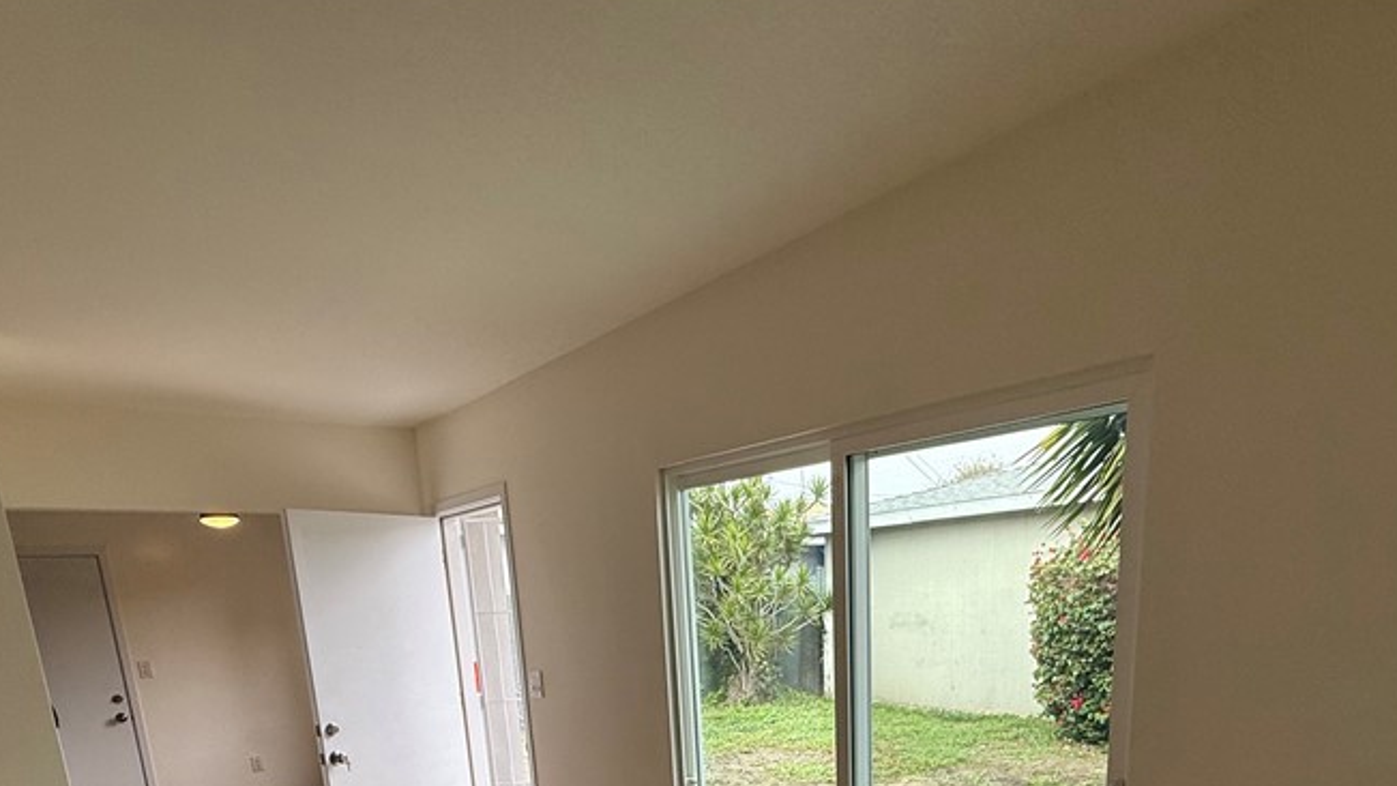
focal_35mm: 24
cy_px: 801
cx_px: 740
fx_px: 889
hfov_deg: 76.2
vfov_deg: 41.0
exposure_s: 1/129
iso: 50
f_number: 2.2
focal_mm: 2.22
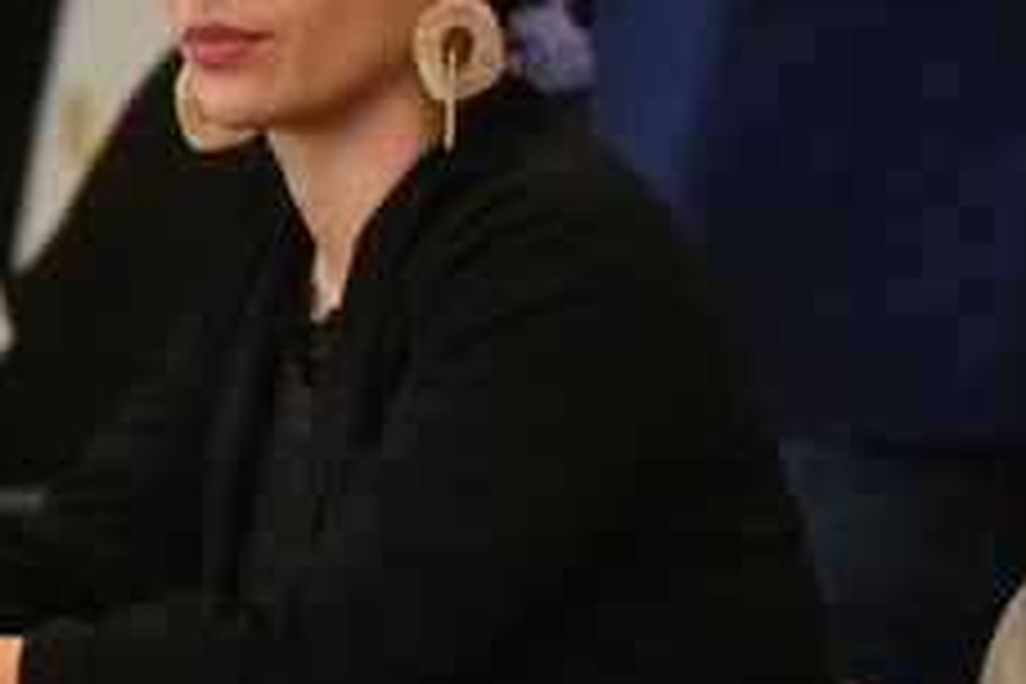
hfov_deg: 4.8
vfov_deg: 3.2
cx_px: 248
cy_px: 70
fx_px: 12311
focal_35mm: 432
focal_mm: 120
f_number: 4
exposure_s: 1/800
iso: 10000
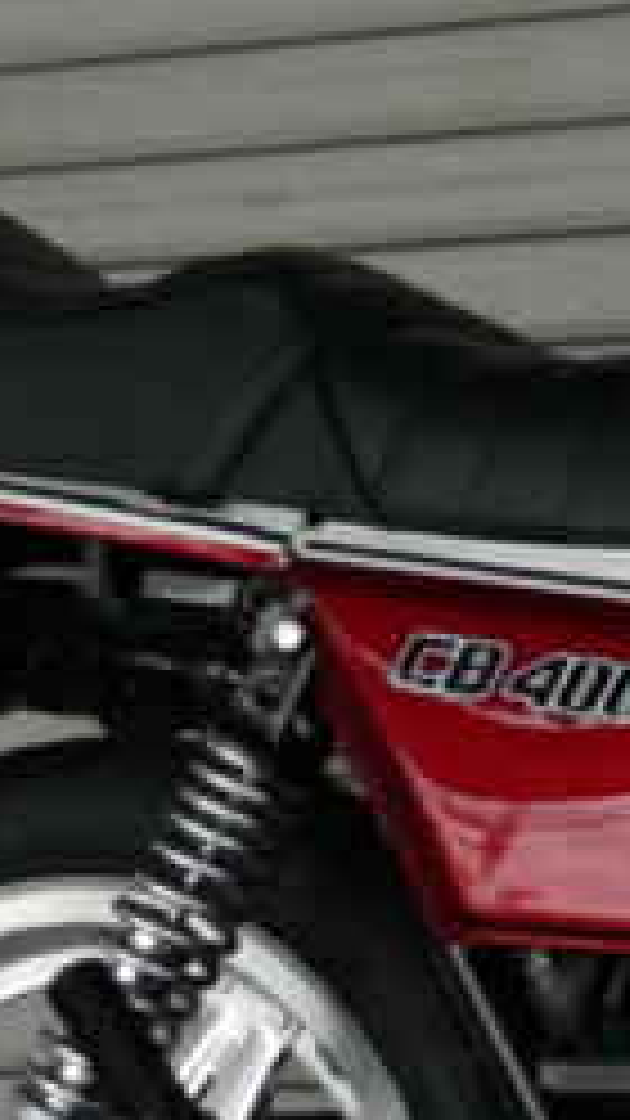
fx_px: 5080
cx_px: 1107
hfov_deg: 6.9
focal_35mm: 171
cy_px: 1066
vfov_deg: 12.5
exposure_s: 1/320
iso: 100
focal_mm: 6.3
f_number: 2.9
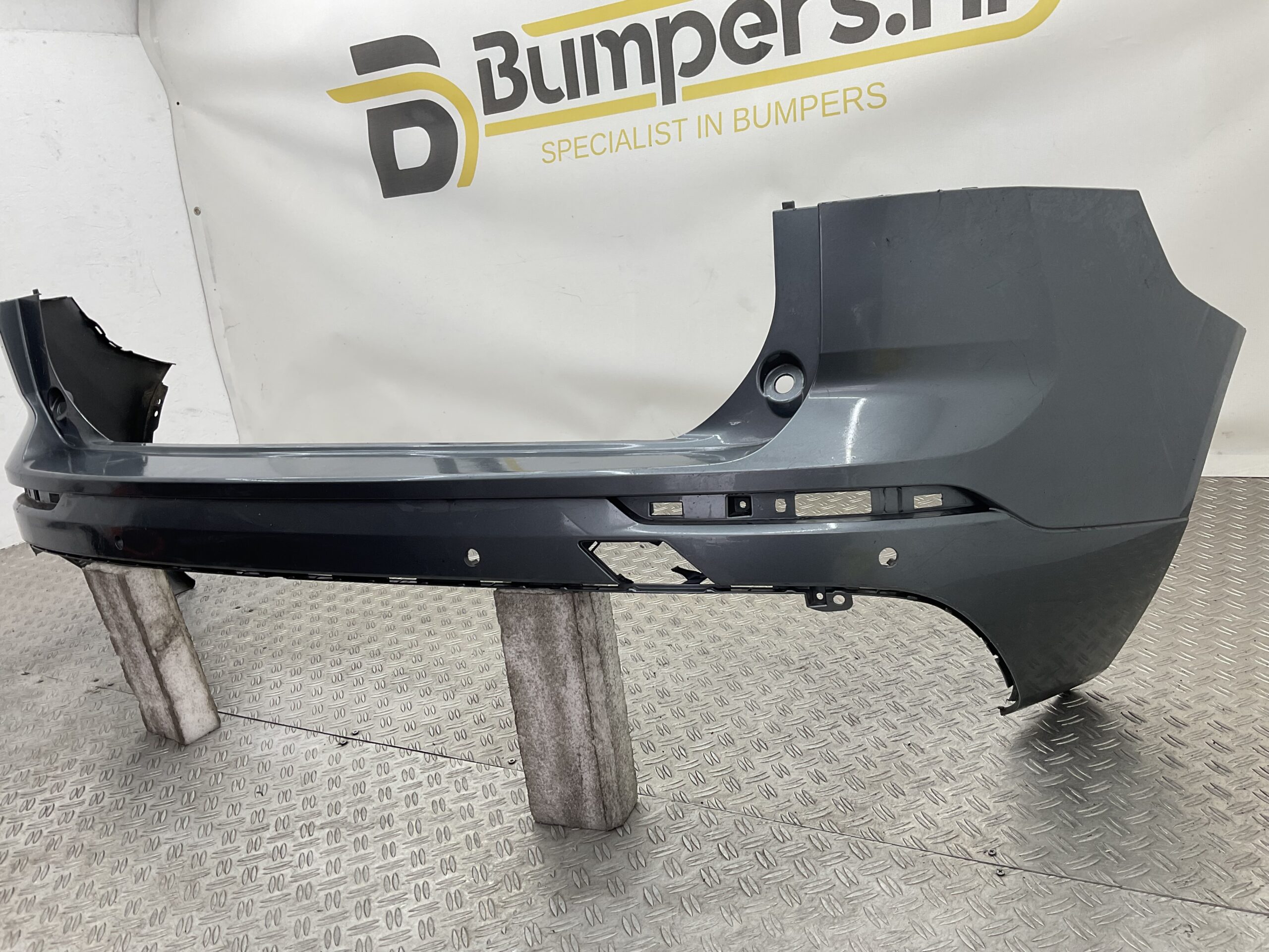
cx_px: 634
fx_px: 1063
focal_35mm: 29
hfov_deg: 61.7
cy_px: 476
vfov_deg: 48.2
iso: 20
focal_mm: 3
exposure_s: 1/100
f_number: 1.8
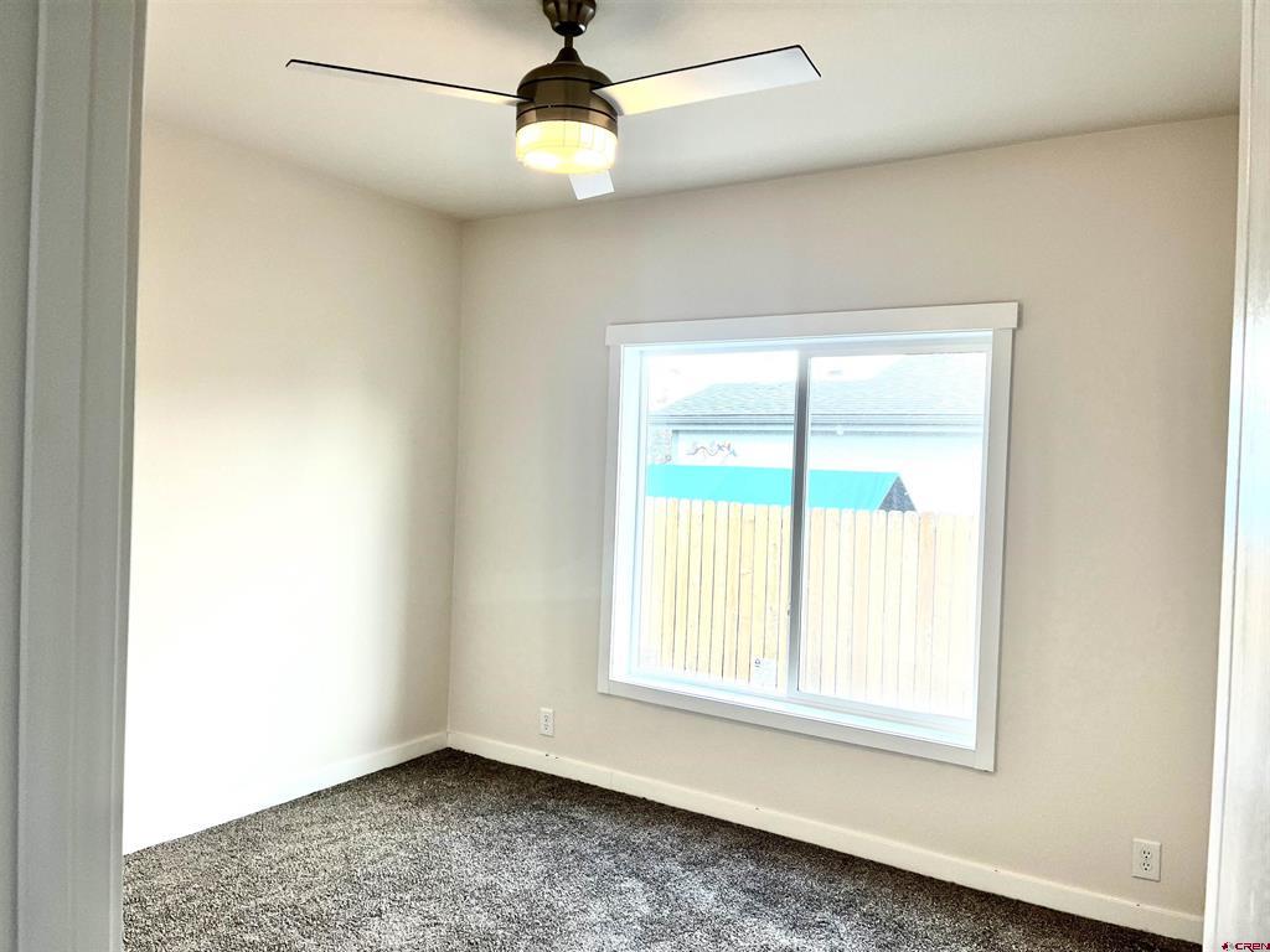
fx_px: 954
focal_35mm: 26
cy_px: 476
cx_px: 635
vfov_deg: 53.1
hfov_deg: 67.3
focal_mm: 5.1
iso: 40
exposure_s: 1/120
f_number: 1.6
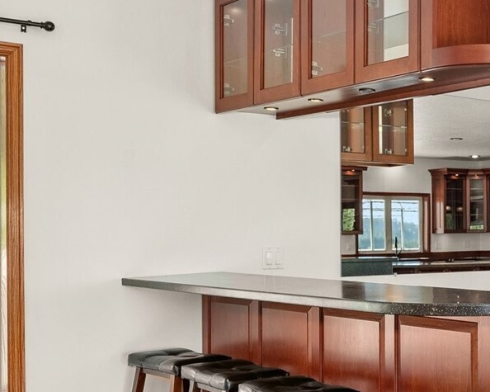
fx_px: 859
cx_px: 567
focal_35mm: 59
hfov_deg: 28.3
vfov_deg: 25.7
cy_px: 218
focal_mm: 22.1
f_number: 8
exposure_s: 1/15
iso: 500
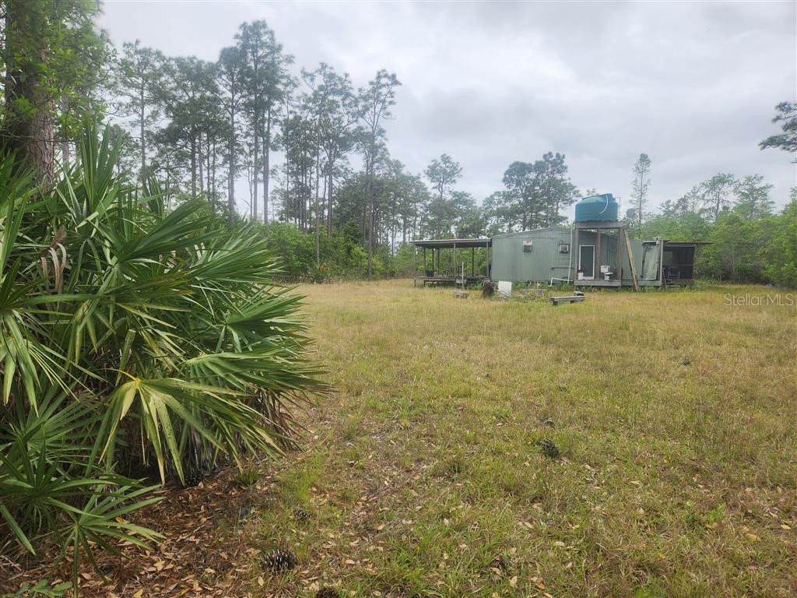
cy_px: 299
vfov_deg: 58.9
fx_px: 530
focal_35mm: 23
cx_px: 398
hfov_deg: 73.9
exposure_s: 1/1789
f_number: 1.8
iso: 20
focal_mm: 5.4
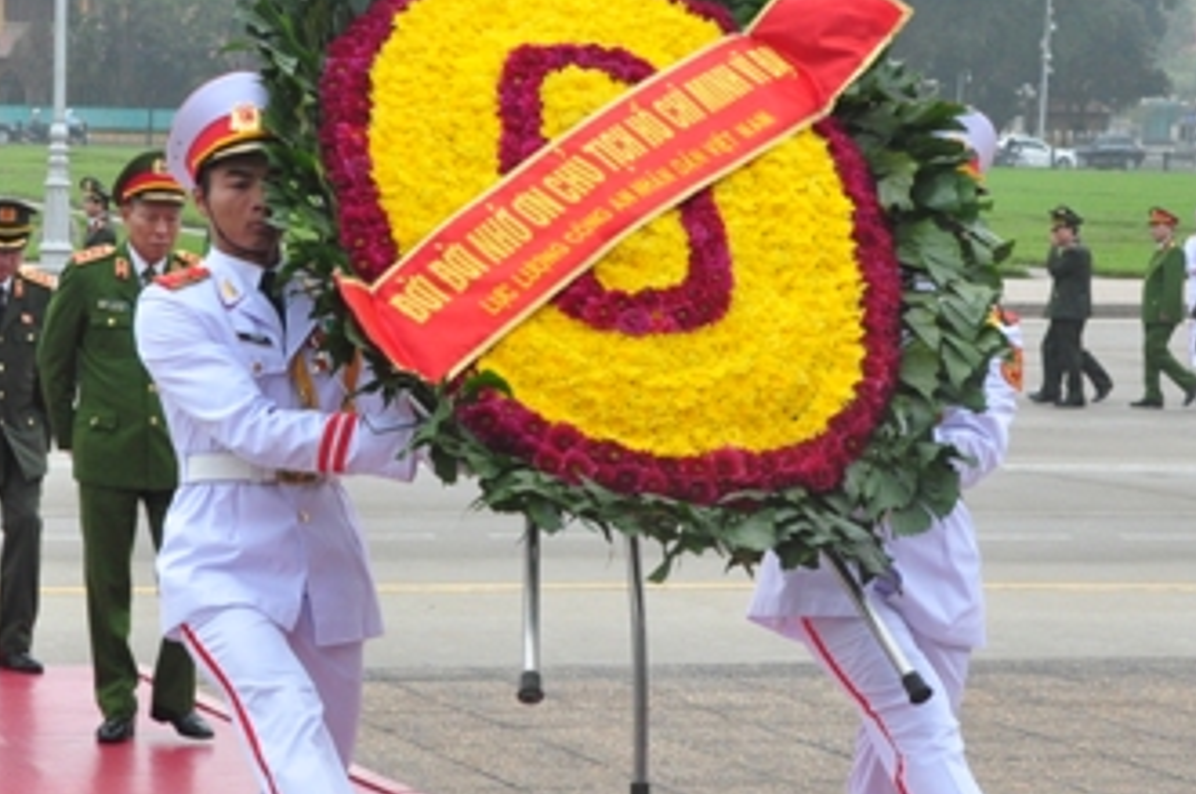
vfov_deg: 10.7
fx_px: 4220
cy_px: 477
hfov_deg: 16.1
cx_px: 370
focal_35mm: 127
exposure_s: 1/125
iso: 800
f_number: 8
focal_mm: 35
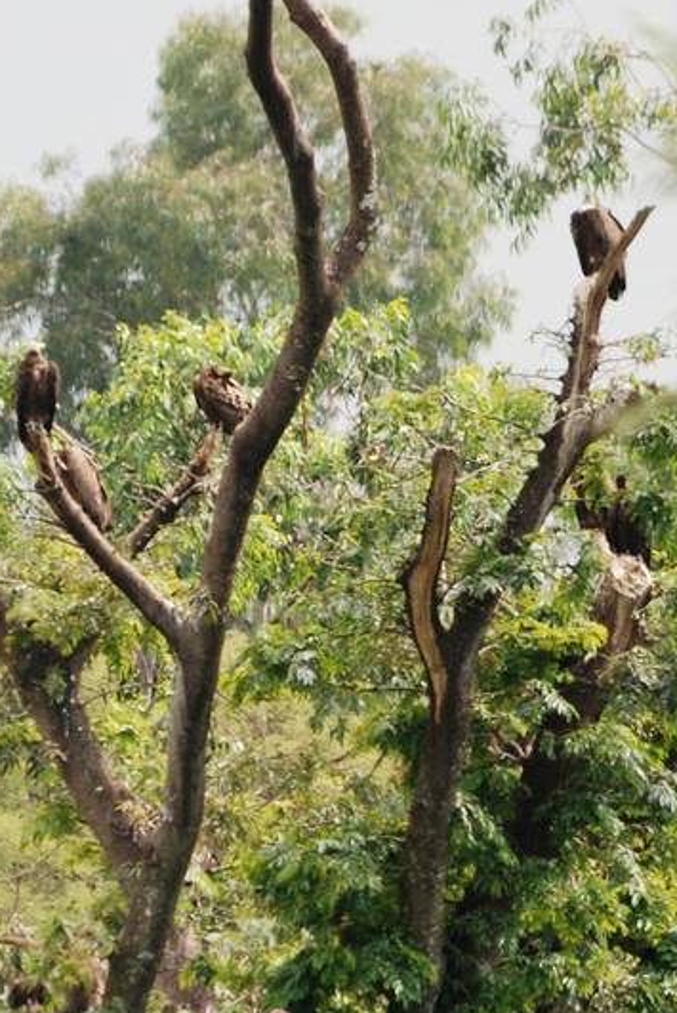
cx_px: 218
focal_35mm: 769
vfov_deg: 2.7
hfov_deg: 1.8
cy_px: 574
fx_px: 21648
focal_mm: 170
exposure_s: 1/500
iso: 250
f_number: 4.8
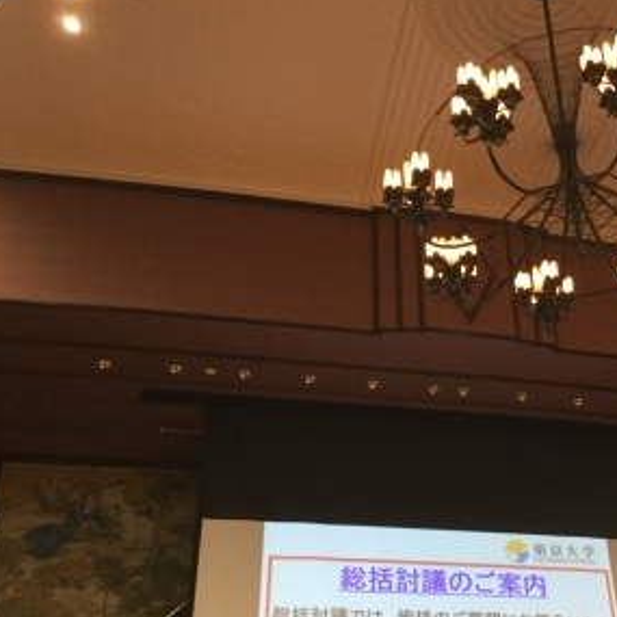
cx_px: 459
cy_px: 382
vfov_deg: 35.2
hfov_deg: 34.6
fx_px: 968
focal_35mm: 48
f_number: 2.4
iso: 100
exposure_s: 1/30
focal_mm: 3.3
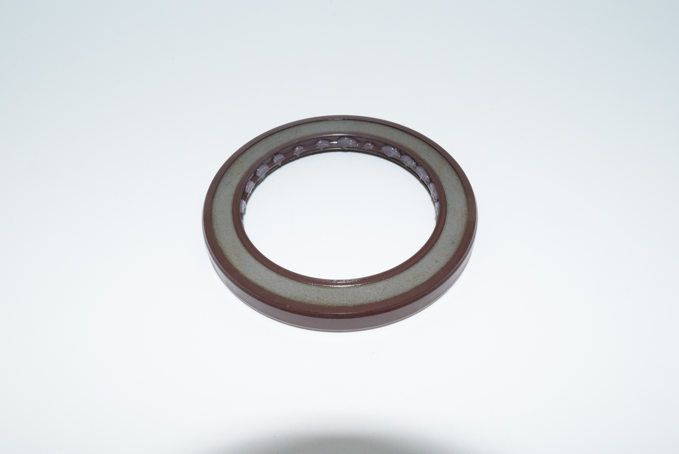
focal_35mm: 36
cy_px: 227
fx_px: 680
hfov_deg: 53.1
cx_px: 340
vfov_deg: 36.9
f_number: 25
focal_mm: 24
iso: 1600
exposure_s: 1/60
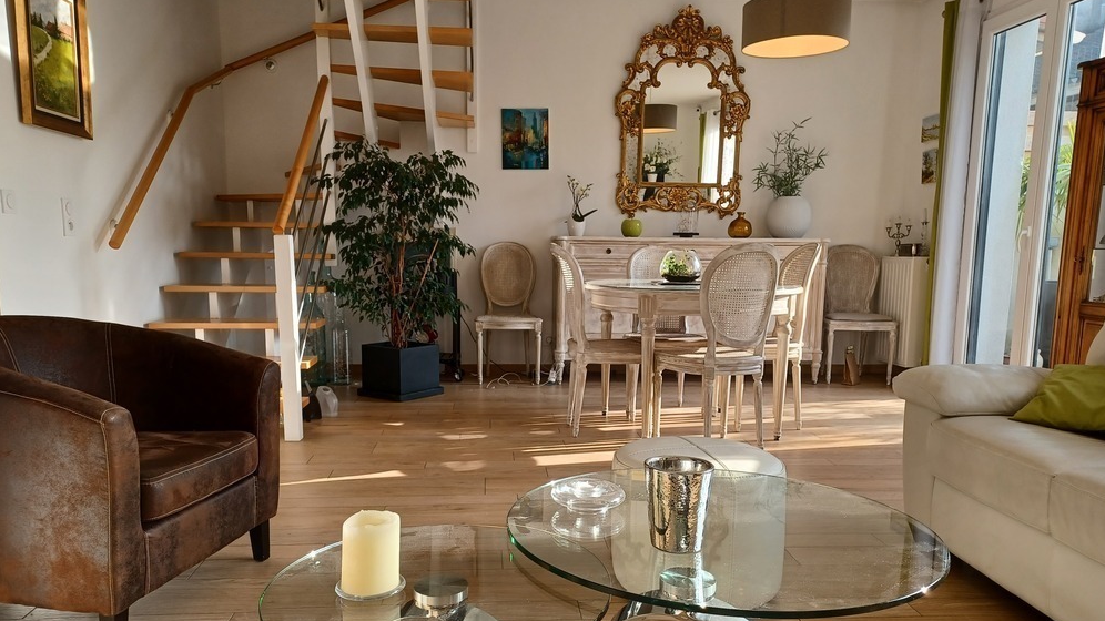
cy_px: 368
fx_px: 820
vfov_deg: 41.3
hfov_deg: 67.9
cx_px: 548
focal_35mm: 28
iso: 40
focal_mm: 4.6
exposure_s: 1/50
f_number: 1.8
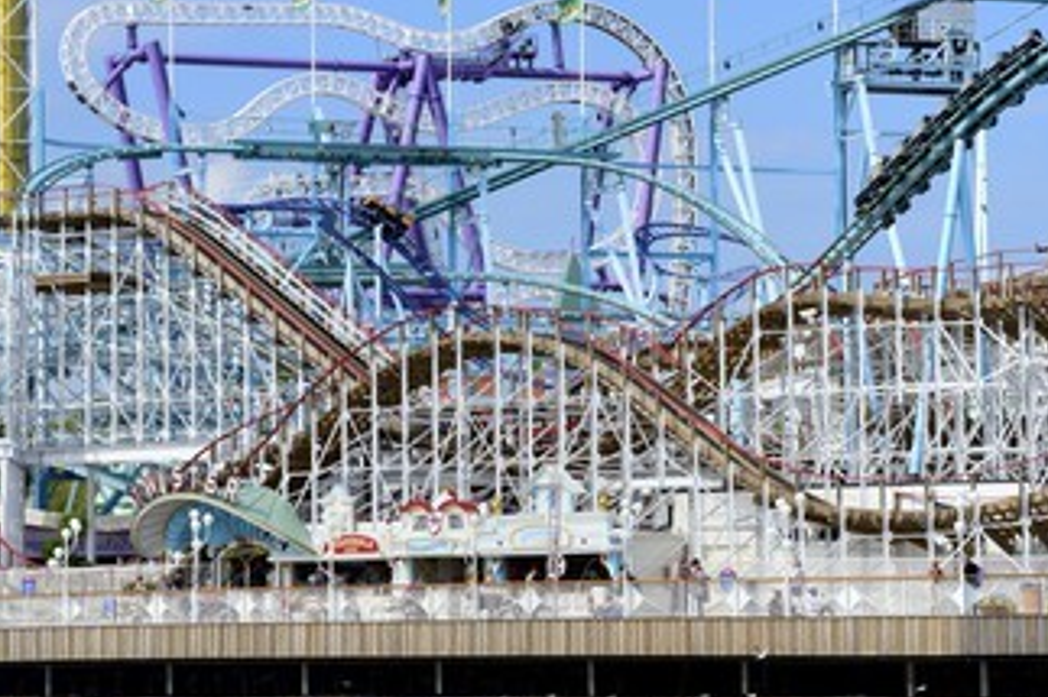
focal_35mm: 156
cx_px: 649
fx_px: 4539
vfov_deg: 8.8
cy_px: 266
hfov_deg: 13.2
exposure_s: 1/800
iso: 200
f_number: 10
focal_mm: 120
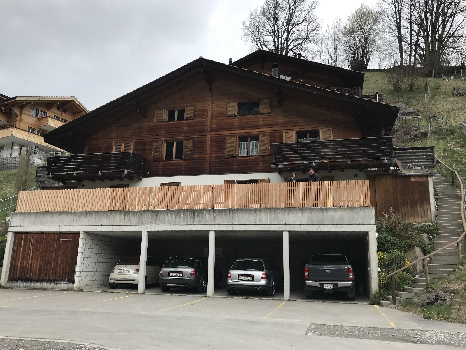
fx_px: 390
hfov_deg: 61.6
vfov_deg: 48.2
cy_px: 178
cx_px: 227
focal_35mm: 29
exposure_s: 1/967
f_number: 1.8
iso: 20
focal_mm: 3.99
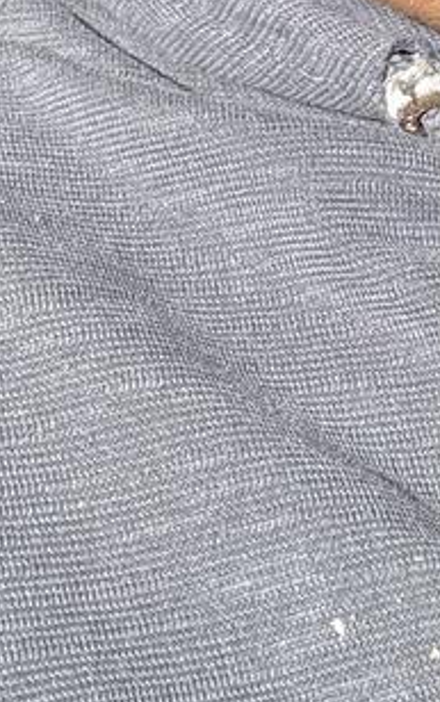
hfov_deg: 9.9
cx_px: 283
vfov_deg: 13.8
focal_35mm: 132
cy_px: -631
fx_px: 2528
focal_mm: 2.69
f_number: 1.9
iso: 64
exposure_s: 1/121
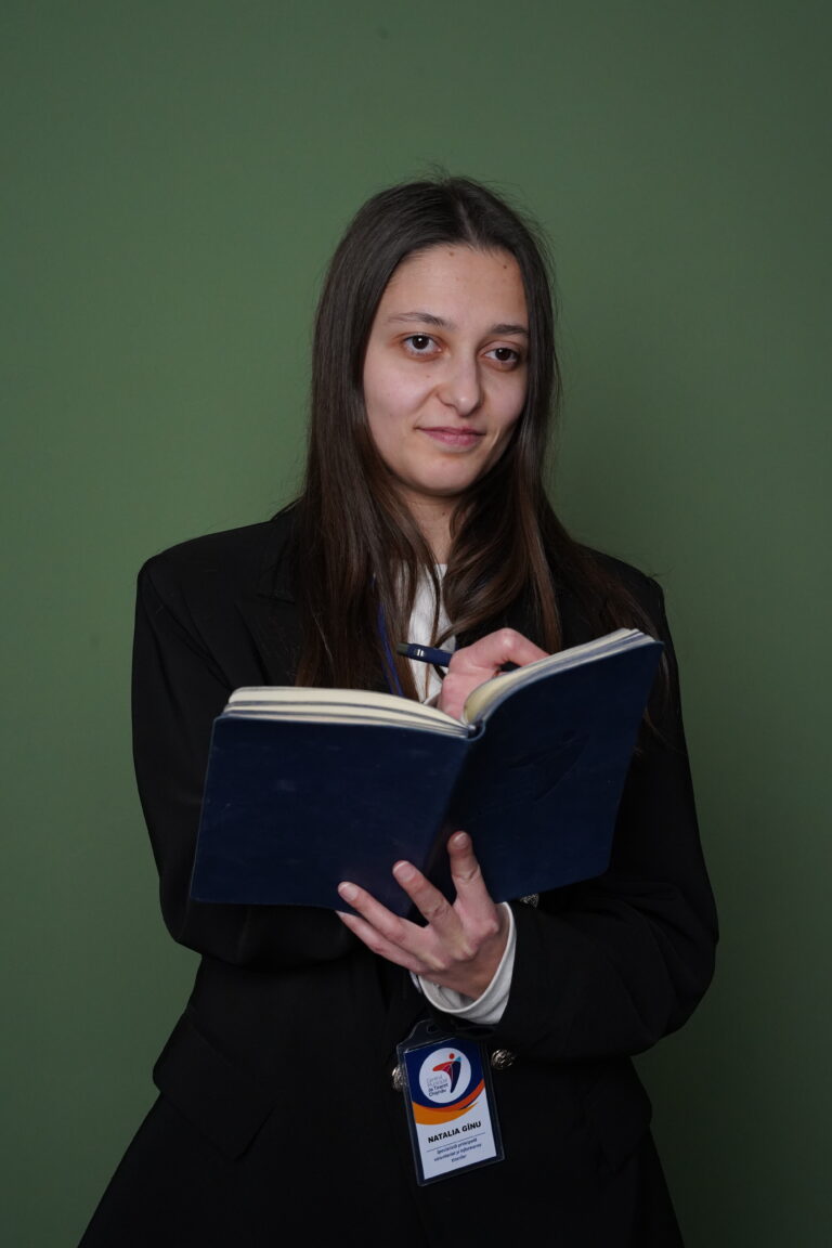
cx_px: 416
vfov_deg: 40.6
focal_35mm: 49
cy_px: 624
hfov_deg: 27.7
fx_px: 1688
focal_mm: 48.7
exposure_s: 1/100
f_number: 10
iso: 4000
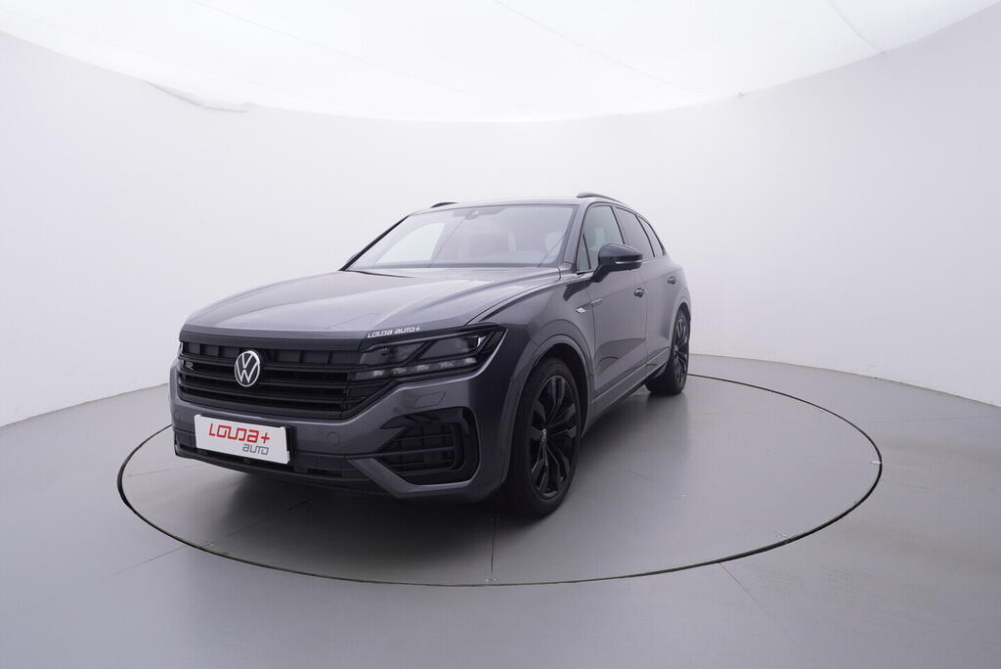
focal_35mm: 22
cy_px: 334
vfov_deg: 56.2
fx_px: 626
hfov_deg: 77.3
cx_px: 500
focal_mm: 15
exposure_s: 1/80
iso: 200
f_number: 5
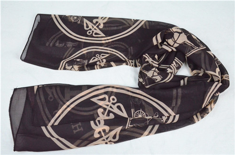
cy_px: 78
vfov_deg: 34.0
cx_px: 118
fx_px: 254
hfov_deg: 49.7
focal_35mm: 39
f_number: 9
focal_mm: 26
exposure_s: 1/320
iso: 6400
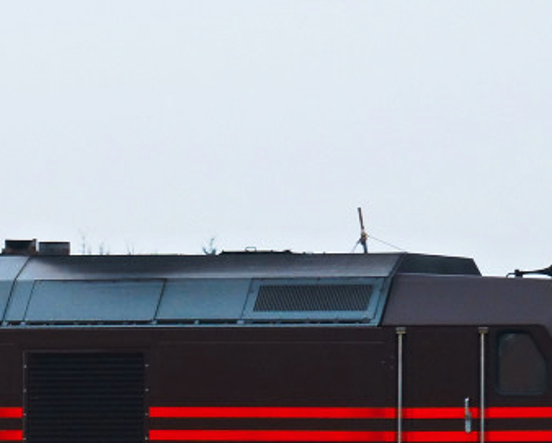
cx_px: -111
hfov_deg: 4.4
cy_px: 399
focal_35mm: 443
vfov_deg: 3.5
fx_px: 7244
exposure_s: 1/100
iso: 100
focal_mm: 23.1
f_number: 3.6
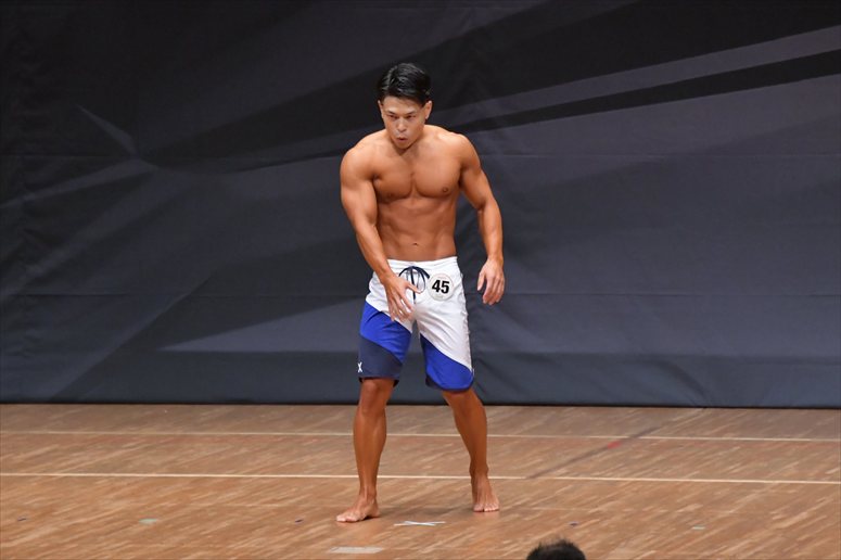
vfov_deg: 4.8
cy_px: 280
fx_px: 6655
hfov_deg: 7.2
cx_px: 420
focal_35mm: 285
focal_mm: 190
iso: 6400
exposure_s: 1/400
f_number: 5.6
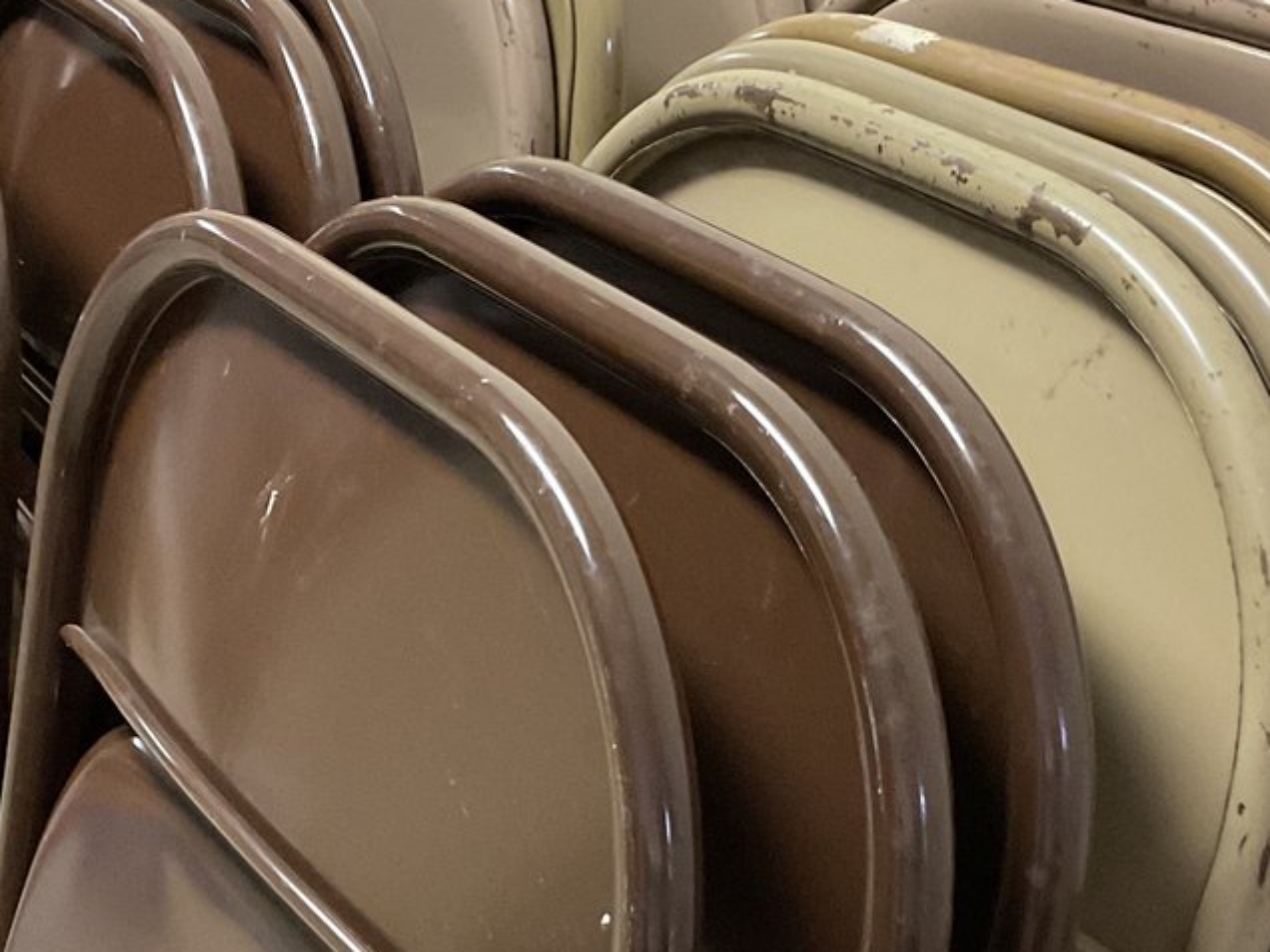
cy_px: 628
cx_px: 728
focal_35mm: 69
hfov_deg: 28.1
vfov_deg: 21.2
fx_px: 2531
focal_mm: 3
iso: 250
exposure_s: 1/60
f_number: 1.8
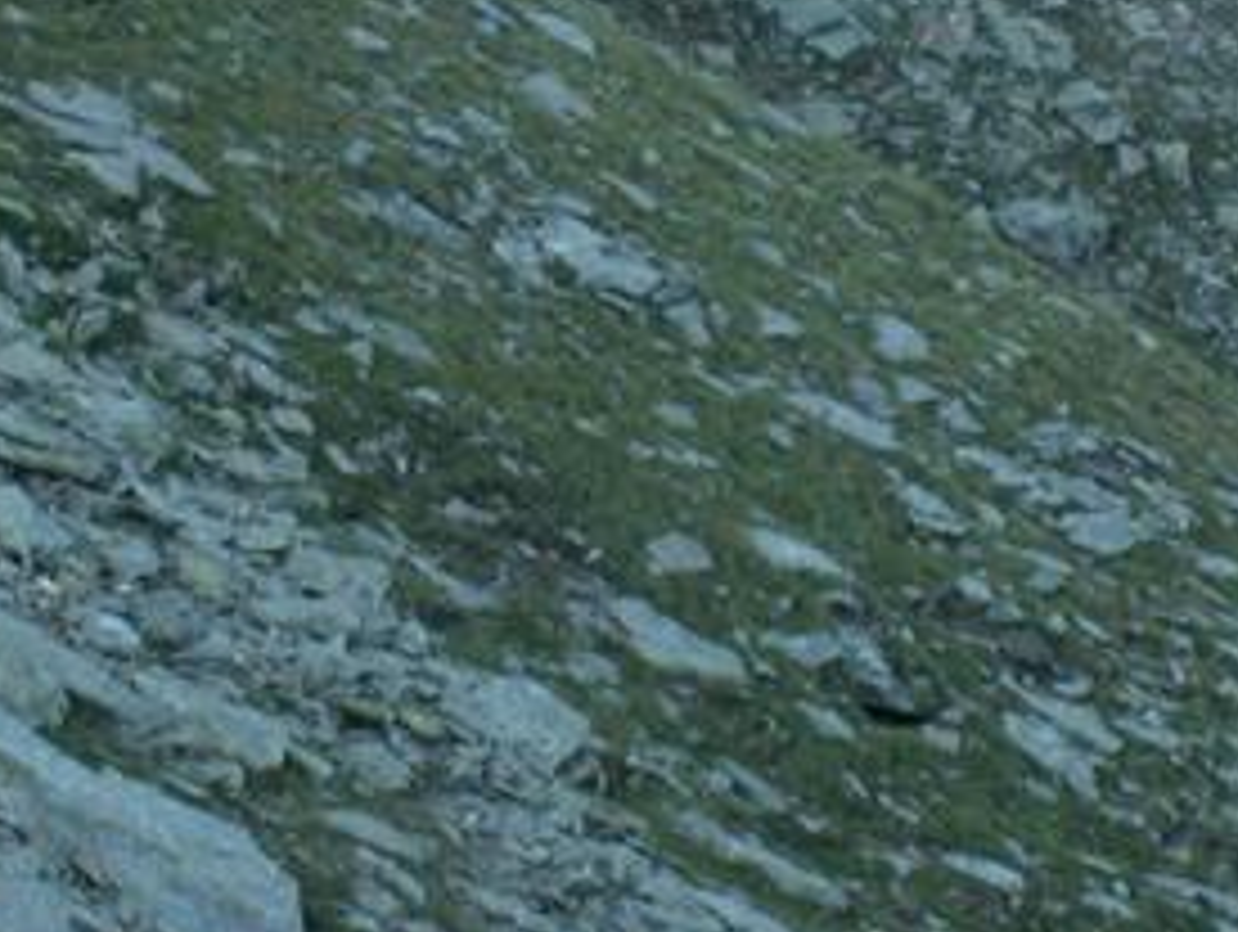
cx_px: 554
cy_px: 41
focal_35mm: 172
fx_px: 6159
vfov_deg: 8.6
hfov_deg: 11.5
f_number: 7.1
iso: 50
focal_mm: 12.4
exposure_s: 1/25
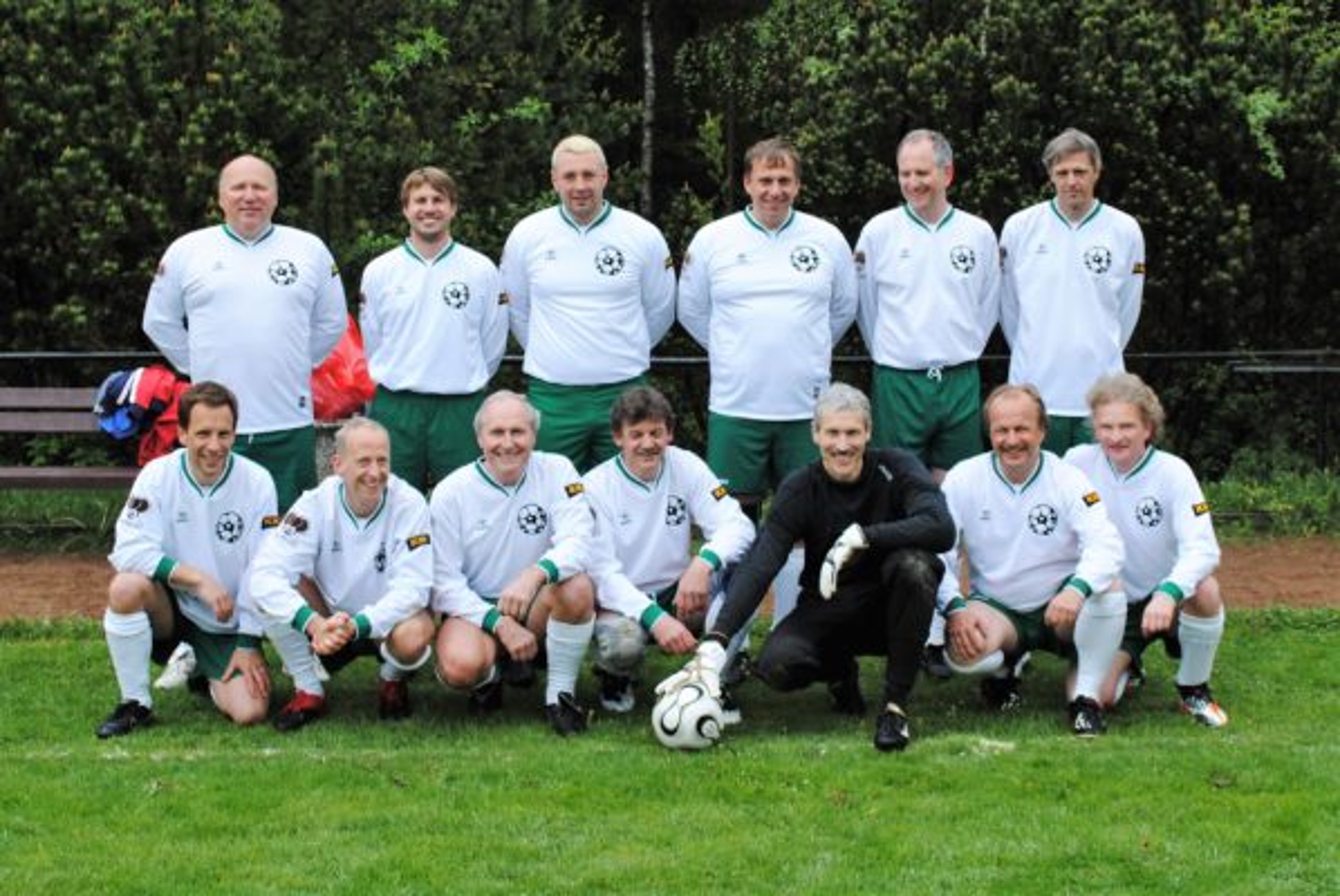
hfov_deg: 53.1
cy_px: 448
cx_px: 670
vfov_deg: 37.0
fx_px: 1341
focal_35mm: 36
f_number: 5.6
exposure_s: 1/125
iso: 100
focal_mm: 24
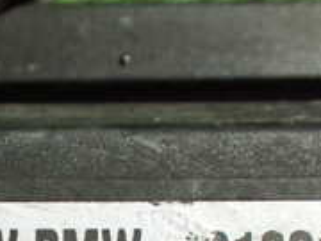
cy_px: 391
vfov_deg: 13.7
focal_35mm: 100
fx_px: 927
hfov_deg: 19.2
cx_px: 12
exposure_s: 1/40
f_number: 2.3
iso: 800
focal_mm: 5.4
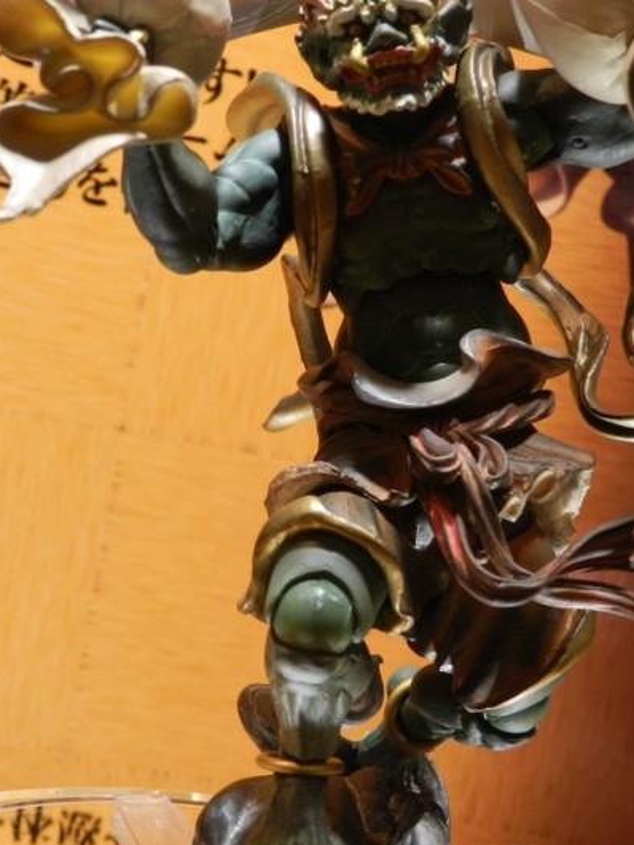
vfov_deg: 24.4
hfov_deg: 18.4
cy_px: 459
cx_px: 354
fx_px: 1952
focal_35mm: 80
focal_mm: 9.4
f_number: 4.4
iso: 160
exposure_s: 1/30
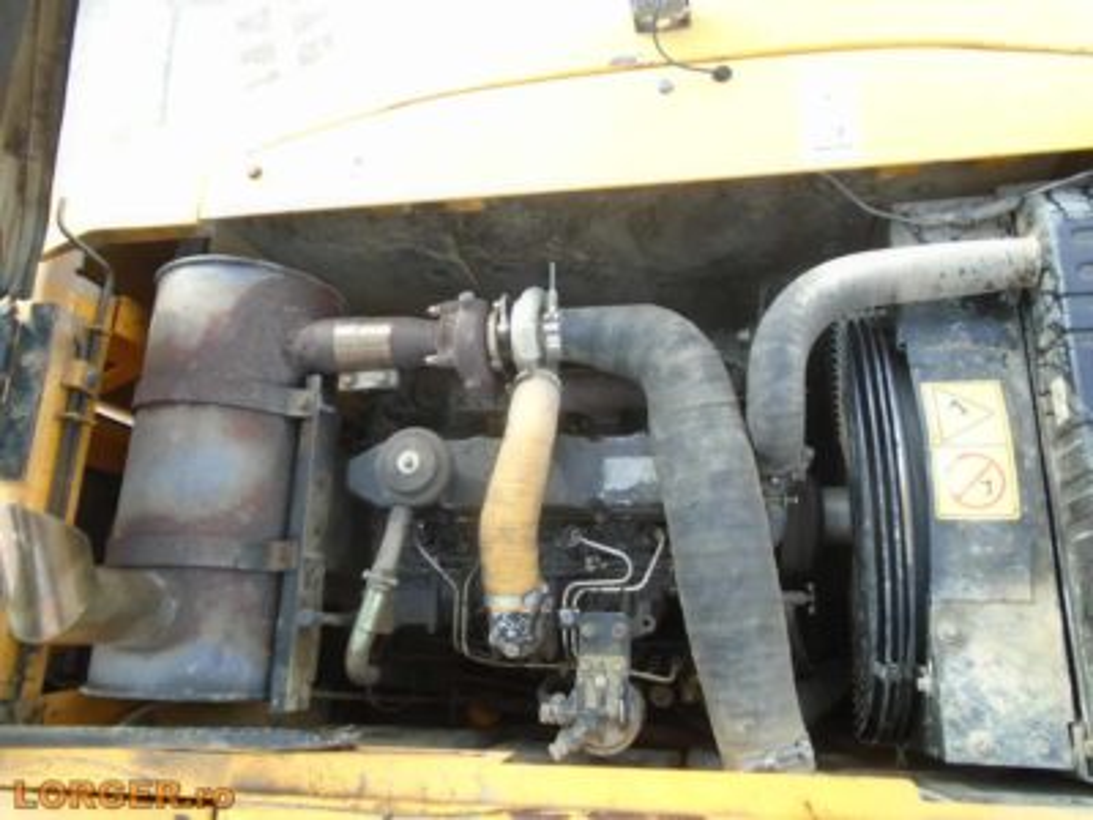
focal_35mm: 26
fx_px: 821
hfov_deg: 67.3
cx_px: 546
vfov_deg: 53.1
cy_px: 410
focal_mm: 4.6
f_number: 3.2
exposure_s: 1/100
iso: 100
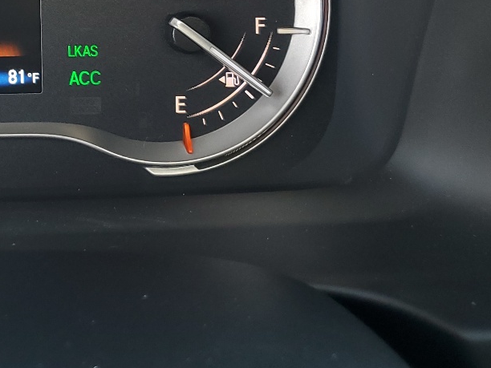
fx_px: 965
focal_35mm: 68
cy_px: -93
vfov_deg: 20.0
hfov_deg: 25.8
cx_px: -85
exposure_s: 1/60.2
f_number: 1.5
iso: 59
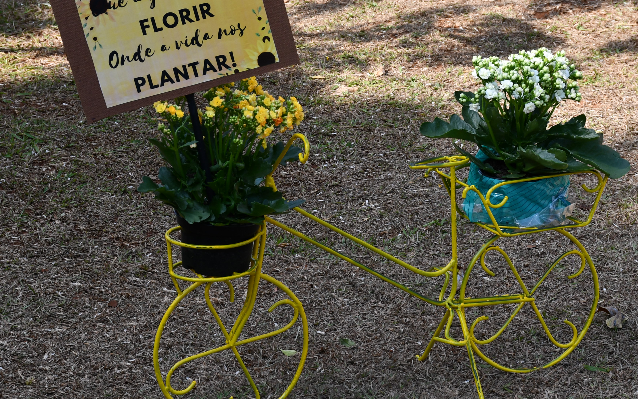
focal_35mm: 112
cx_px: 308
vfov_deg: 11.7
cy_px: 155
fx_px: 1947
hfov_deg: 18.6
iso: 200
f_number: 8
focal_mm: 45
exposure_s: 1/250
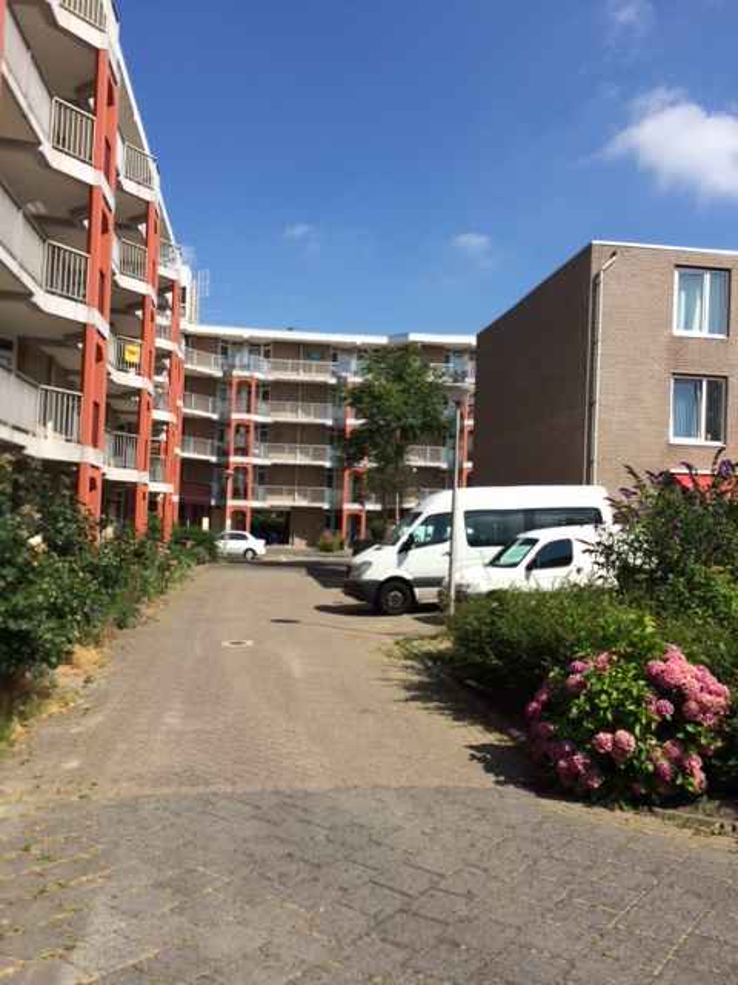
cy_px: 492
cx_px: 369
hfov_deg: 48.2
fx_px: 824
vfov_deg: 61.7
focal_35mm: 29
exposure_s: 1/2415
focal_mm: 4.15
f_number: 2.2
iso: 32
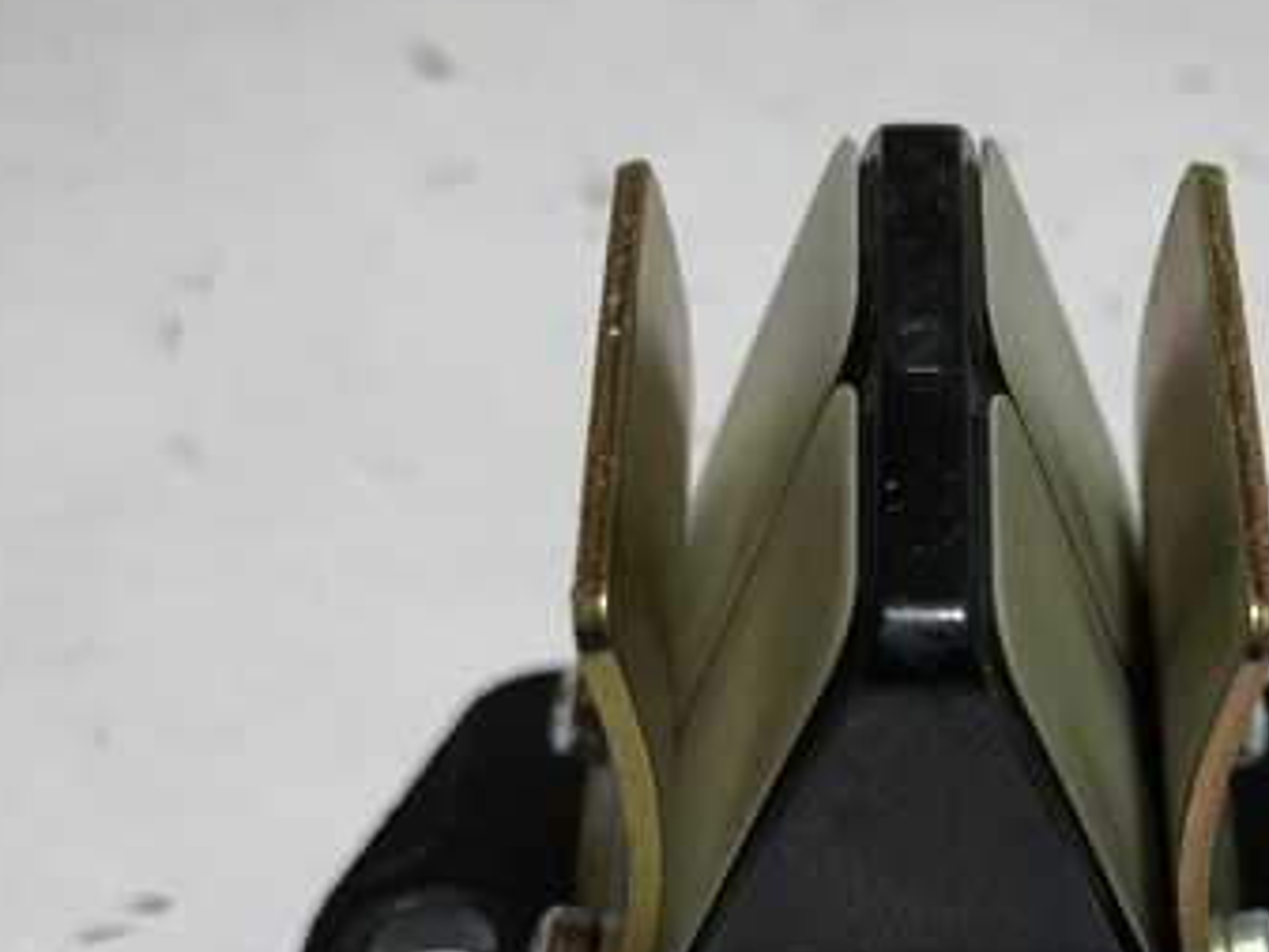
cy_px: 961
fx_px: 2164
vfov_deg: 23.7
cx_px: 960
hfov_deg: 32.1
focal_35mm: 59
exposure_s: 1/123
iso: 25
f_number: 1.8
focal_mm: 4.25
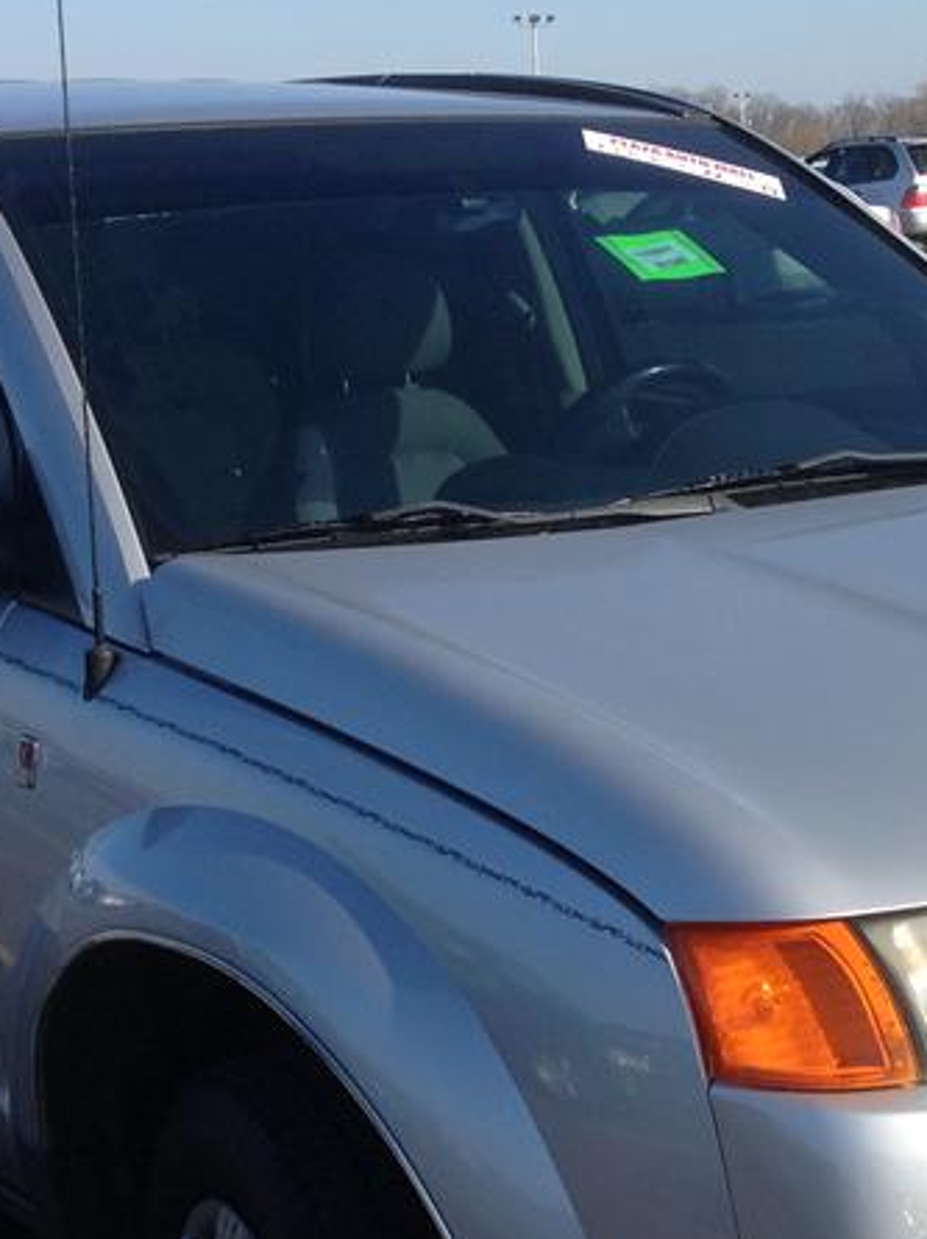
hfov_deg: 19.3
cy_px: 877
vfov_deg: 25.5
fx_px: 2718
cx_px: 626
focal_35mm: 76
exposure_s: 1/1043
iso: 50
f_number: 2.4
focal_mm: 4.13
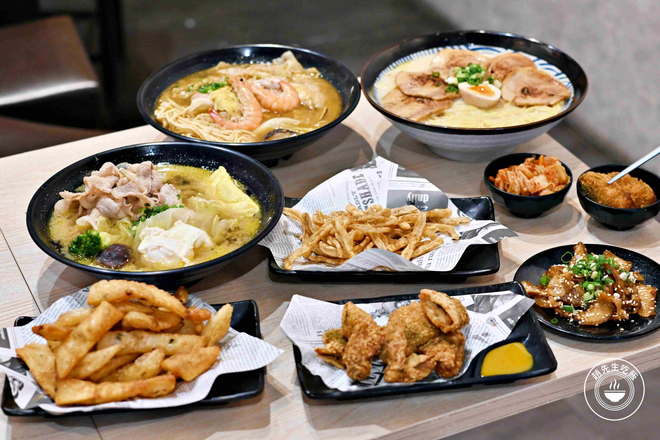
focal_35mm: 75
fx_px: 1375
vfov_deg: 18.2
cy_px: 220
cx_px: 330
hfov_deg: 27.0
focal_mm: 50
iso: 1400
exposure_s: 1/160
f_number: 3.2
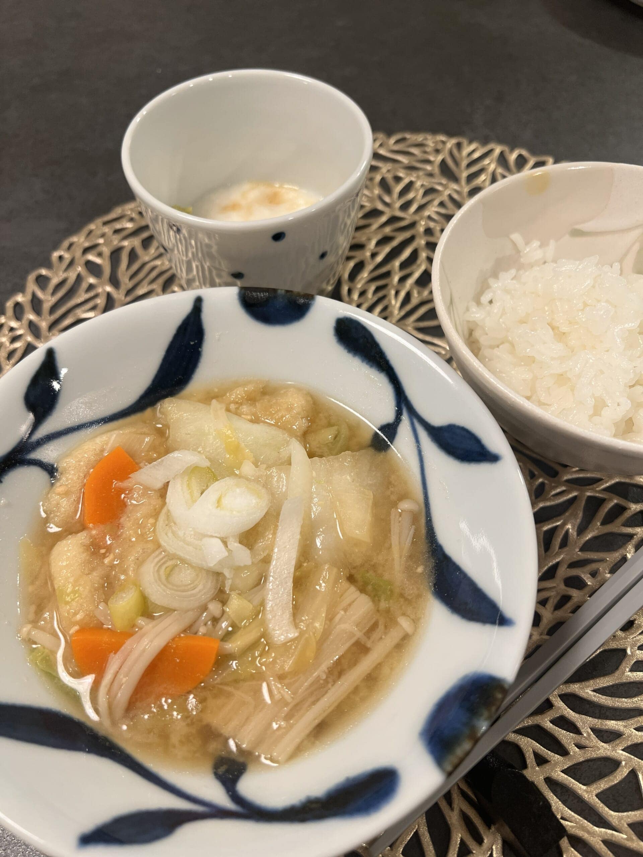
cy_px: 428
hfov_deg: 53.1
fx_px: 644
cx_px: 322
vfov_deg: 67.3
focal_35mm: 26
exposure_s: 1/50
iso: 100
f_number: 1.5
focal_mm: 5.7
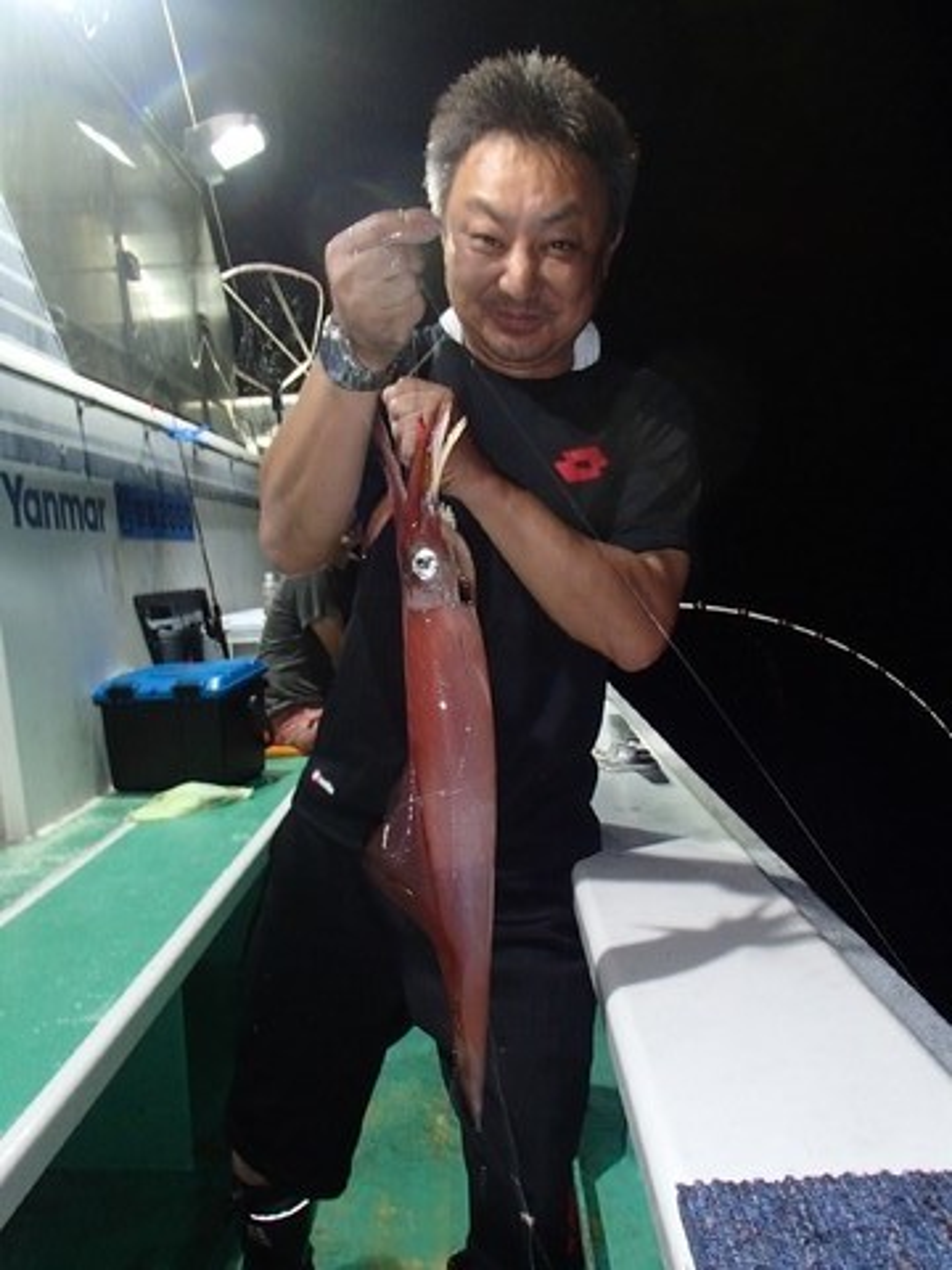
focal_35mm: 28
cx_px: 476
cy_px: 635
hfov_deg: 49.7
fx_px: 1027
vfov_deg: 63.4
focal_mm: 5
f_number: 3.9
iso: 400
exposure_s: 1/30
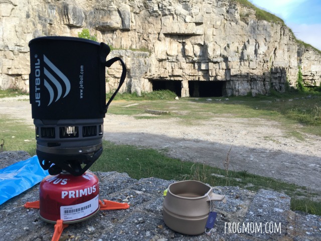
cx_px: 160
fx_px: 269
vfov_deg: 48.2
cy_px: 120
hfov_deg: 61.7
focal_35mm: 29
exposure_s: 1/432
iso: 25
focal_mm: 4.15
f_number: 2.2
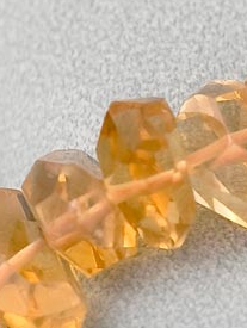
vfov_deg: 5.6
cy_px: 108
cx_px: 332
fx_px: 3379
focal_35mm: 356
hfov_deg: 4.2
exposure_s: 1/160
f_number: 2.67
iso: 125
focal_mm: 22.48
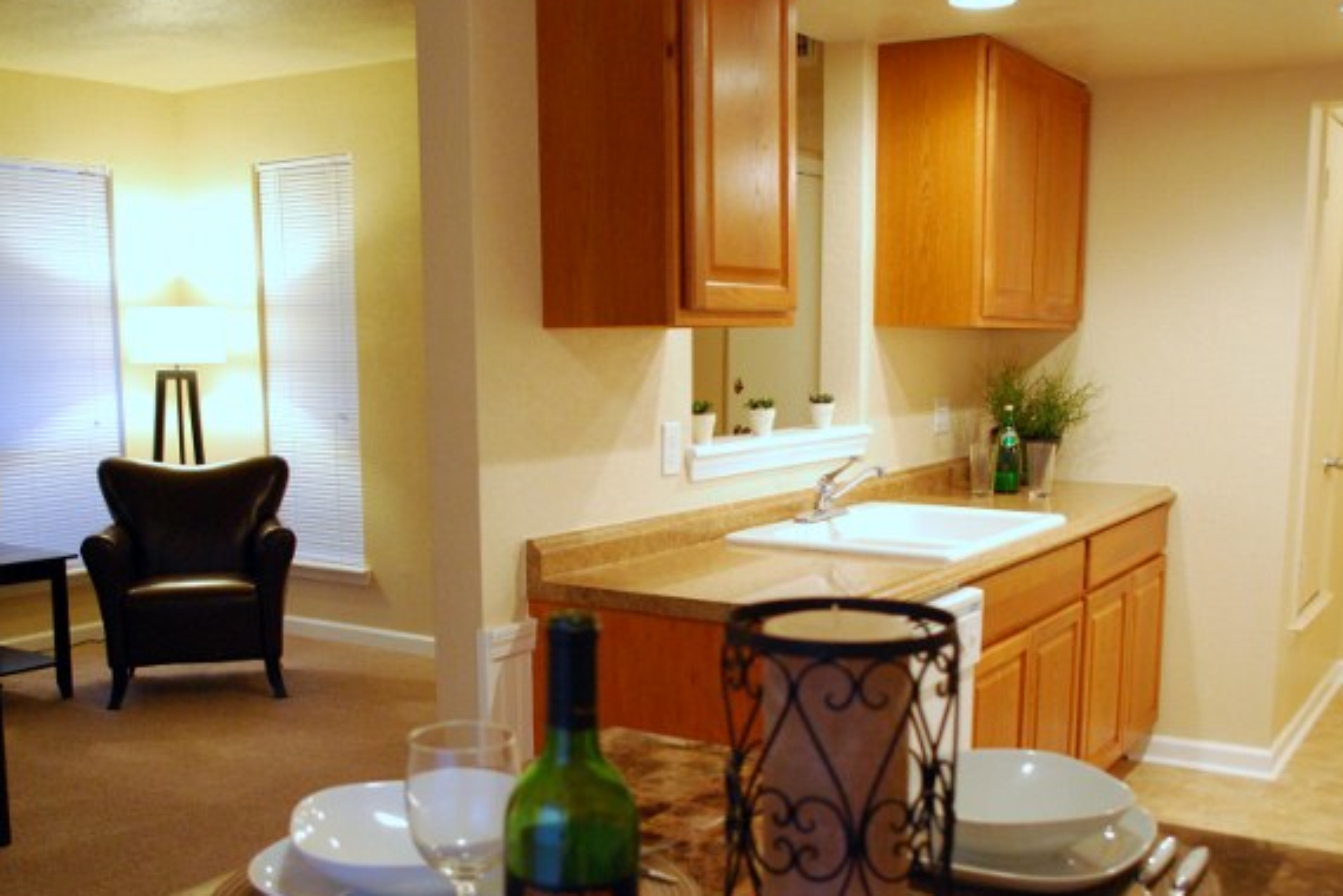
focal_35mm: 38
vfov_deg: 34.8
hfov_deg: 50.7
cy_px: 599
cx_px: 642
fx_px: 1418
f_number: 3.5
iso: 1100
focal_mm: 18
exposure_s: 1/30
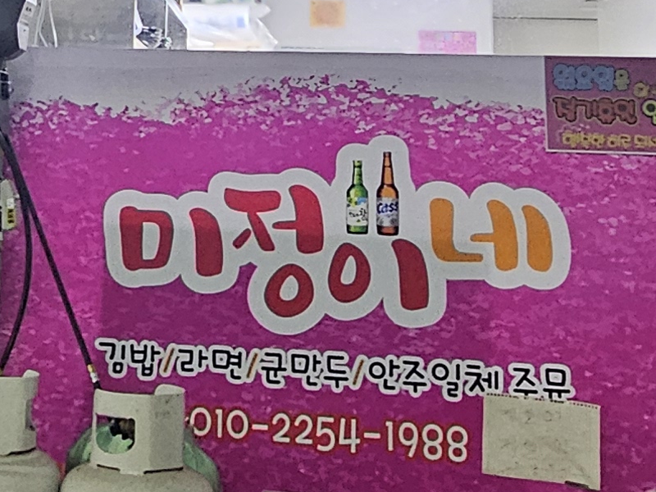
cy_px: -64
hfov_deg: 28.6
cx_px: 59
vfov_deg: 21.3
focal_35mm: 65
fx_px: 1232
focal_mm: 2.2
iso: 800
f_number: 2.2
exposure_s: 1/24
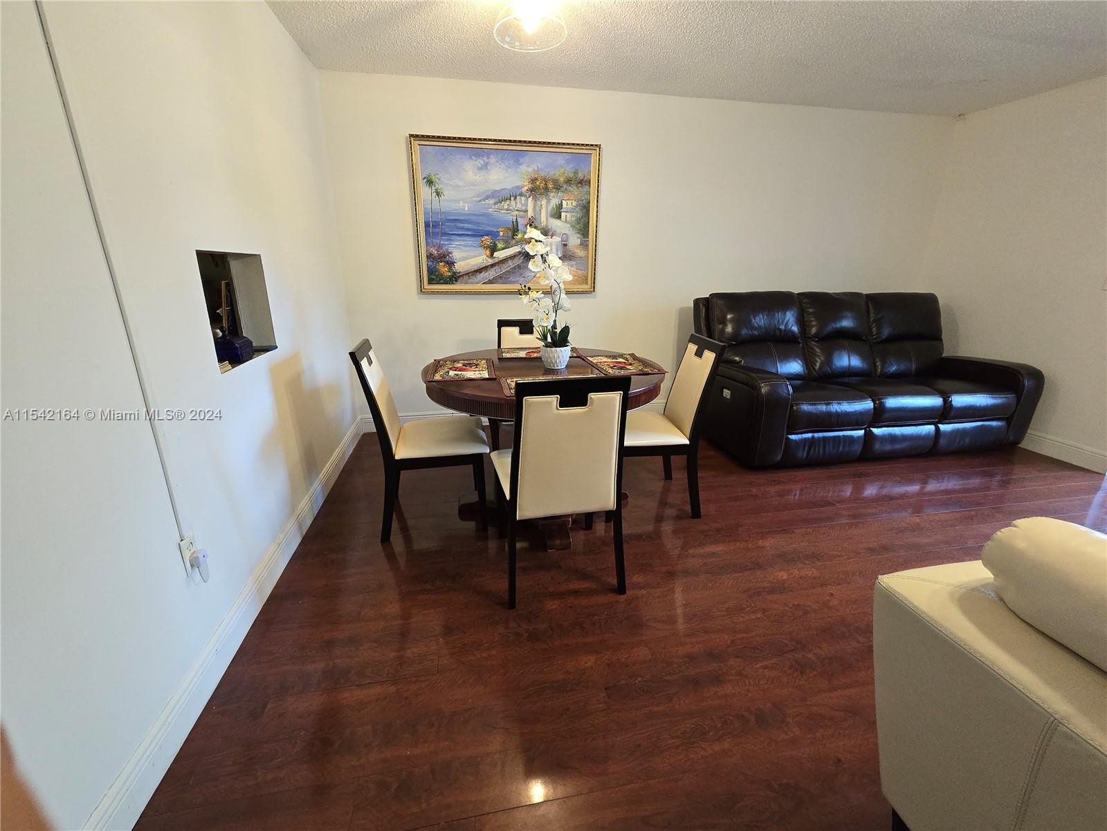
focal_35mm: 13
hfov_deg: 106.2
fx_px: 416
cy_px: 416
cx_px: 554
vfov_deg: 89.9
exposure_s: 1/60
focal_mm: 2.2
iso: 400
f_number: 2.2
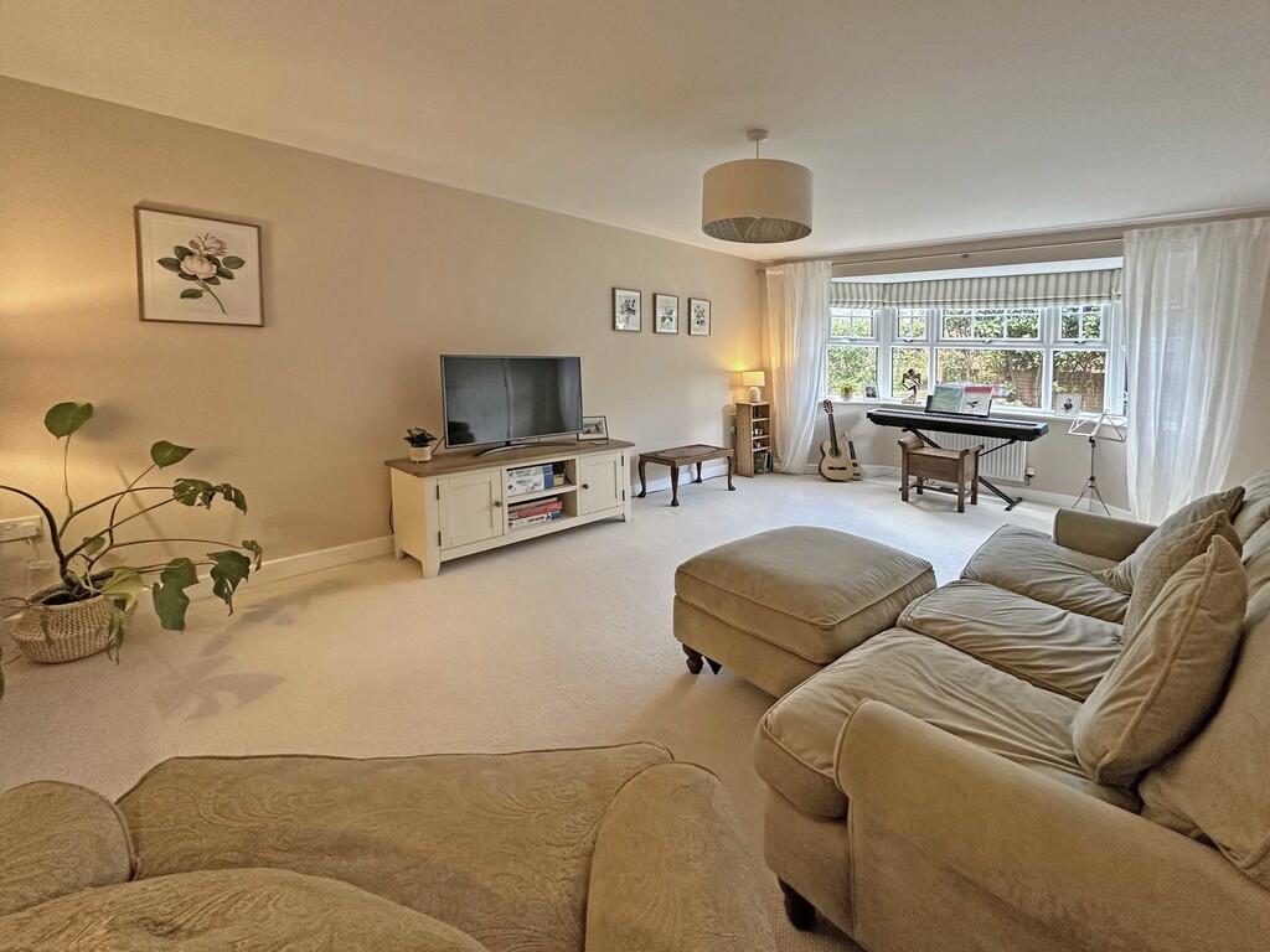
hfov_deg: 102.1
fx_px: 514
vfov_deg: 85.7
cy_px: 476
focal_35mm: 14
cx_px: 635
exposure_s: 1/100
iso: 250
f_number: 2.2
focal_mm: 2.22
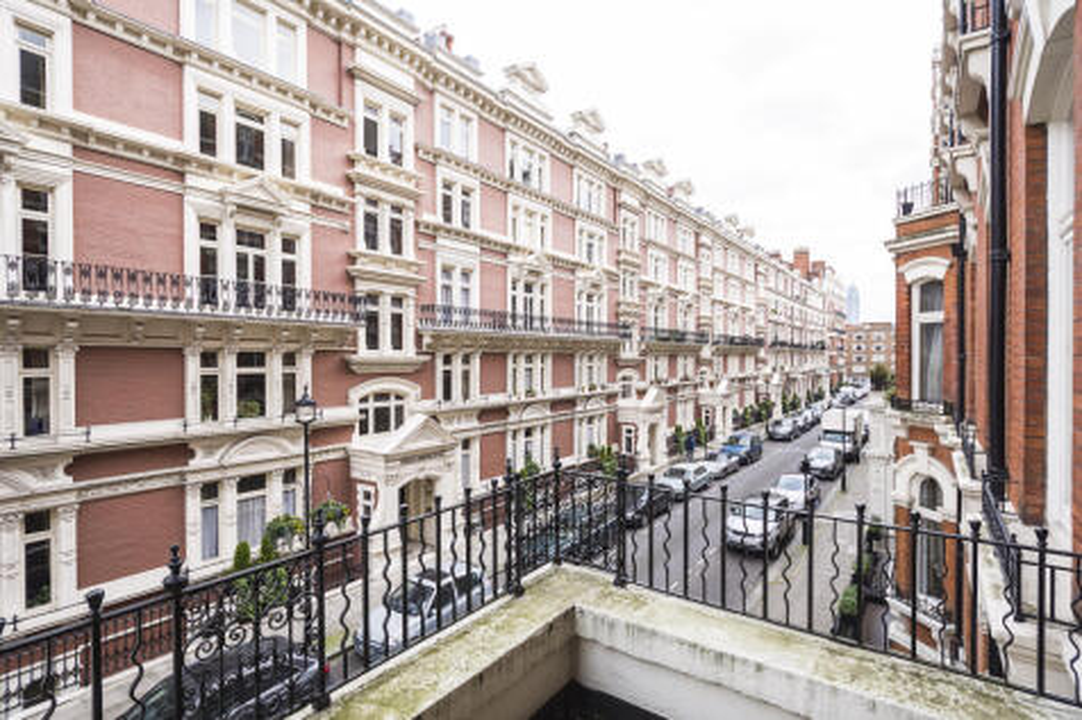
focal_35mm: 18
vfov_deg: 67.3
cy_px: 360
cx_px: 541
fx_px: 541
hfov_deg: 90.0
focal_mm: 12
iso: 200
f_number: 6.3
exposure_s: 1/125
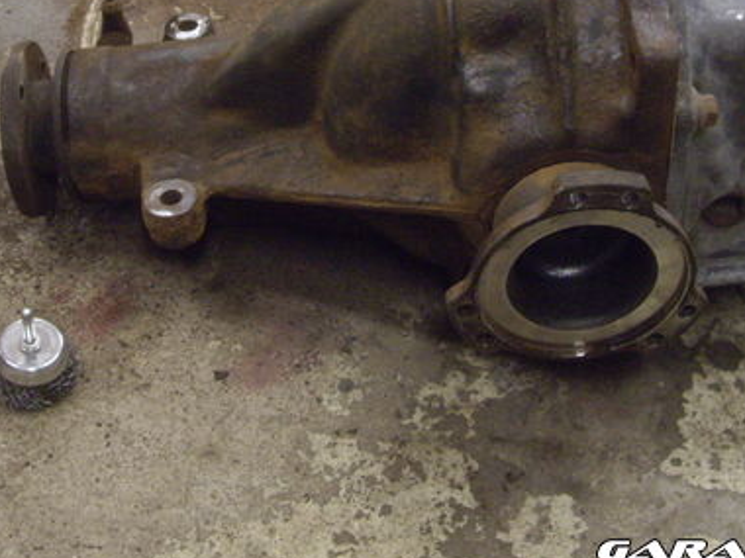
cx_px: 306
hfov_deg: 30.2
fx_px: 1377
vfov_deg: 22.6
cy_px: 100
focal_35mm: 64
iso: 400
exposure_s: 1/30
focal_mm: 7.9
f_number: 2.8
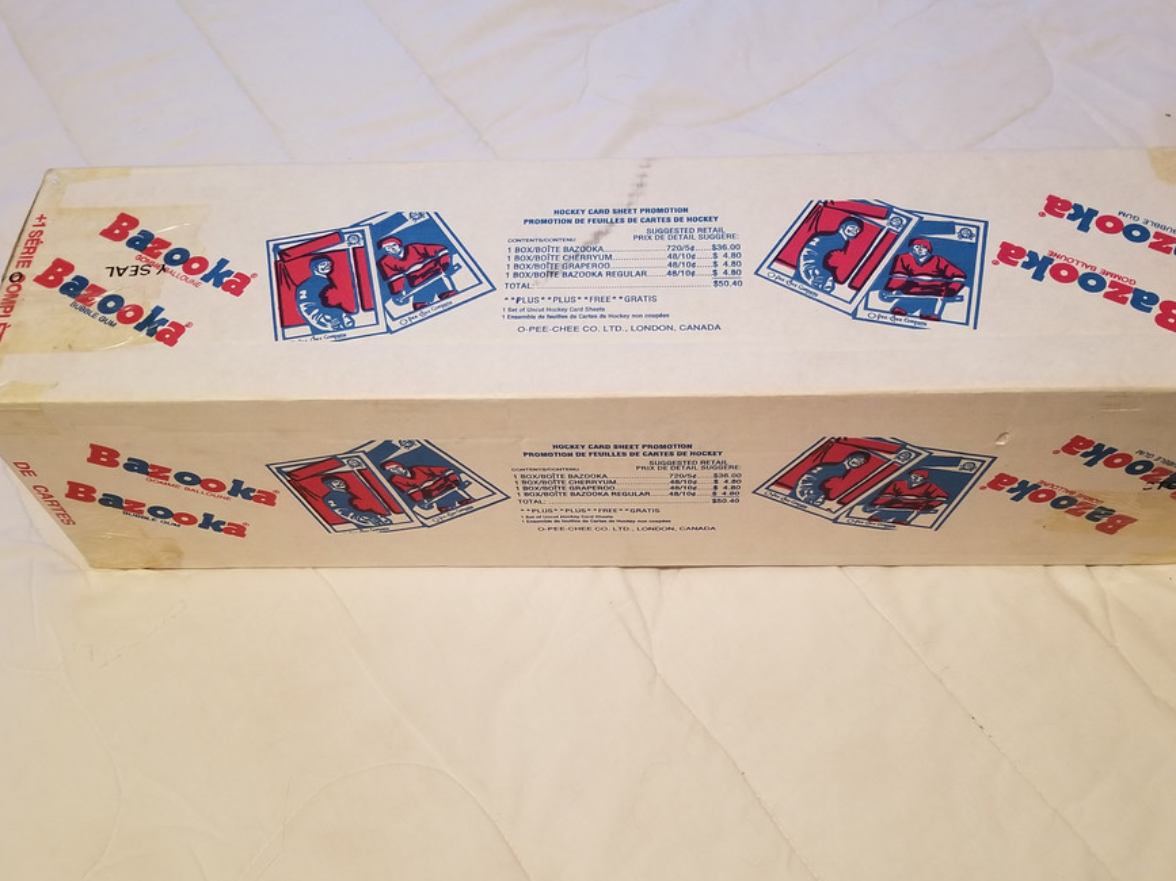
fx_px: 1087
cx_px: 630
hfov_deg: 56.8
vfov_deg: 43.9
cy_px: 531
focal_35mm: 32
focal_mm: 4.25
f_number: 1.7
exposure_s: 1/17
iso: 250
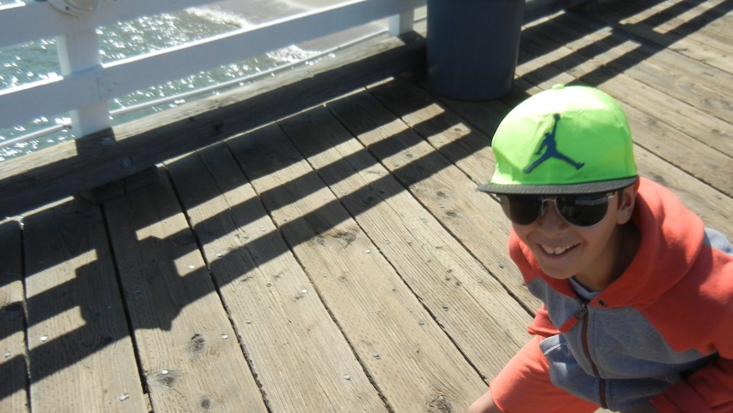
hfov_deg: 51.6
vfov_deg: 30.4
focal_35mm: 39
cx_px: 374
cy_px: 192
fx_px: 758
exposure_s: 1/374
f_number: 7
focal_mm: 5.4
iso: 160
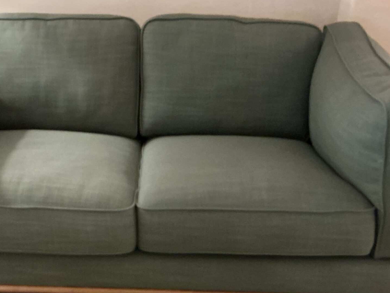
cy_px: 221
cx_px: 139
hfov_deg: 36.5
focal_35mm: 52
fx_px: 586
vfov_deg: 27.6
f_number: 1.8
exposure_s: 1/30
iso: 500
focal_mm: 3
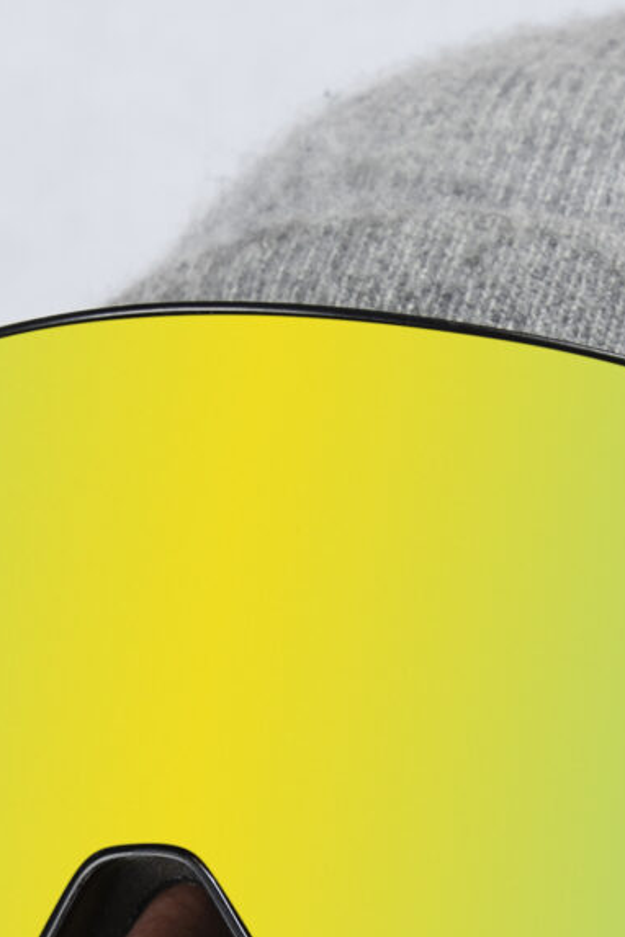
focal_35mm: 295
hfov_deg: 4.7
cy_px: 1426
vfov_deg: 6.9
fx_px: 7682
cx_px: 423
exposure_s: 1/125
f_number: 8
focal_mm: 66
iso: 100
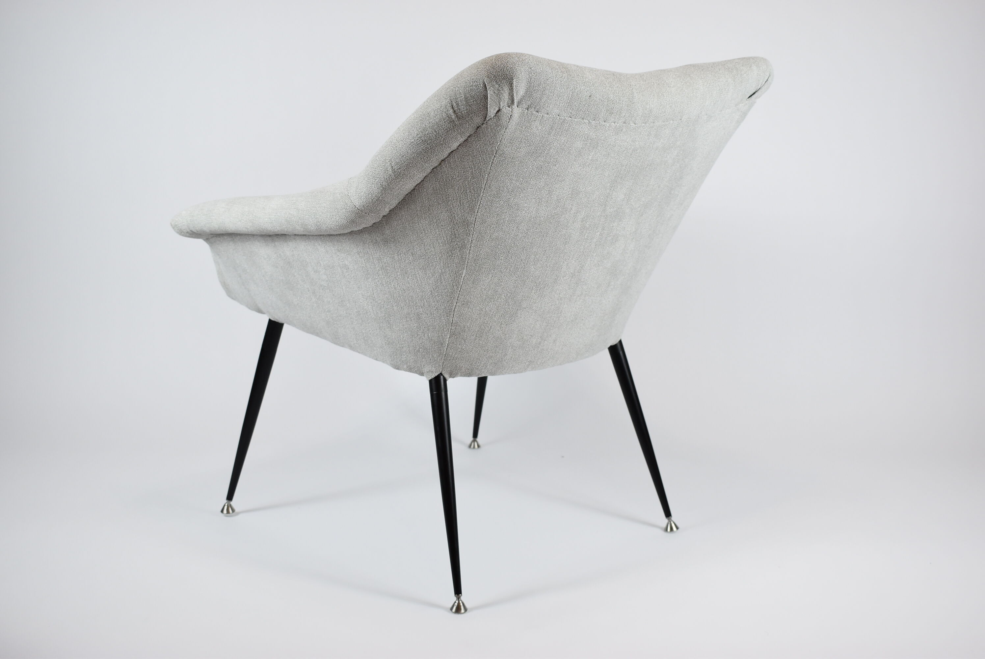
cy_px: 330
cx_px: 492
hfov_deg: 43.6
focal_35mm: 45
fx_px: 1232
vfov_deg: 29.9
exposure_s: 1/125
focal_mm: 30
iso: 640
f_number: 5.6
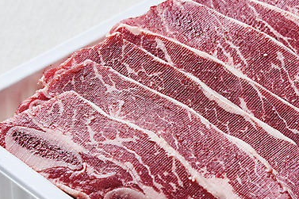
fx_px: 1386
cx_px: 141
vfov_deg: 8.2
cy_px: 114
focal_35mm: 167
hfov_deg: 12.3
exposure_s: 1/125
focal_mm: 105
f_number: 20
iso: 100
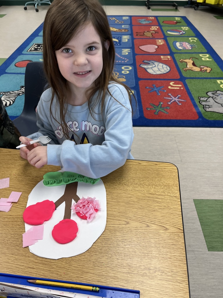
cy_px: 149
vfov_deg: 67.3
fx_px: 223
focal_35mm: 26
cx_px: 112
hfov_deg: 53.1
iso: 80
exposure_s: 1/120
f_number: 1.6
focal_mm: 5.1
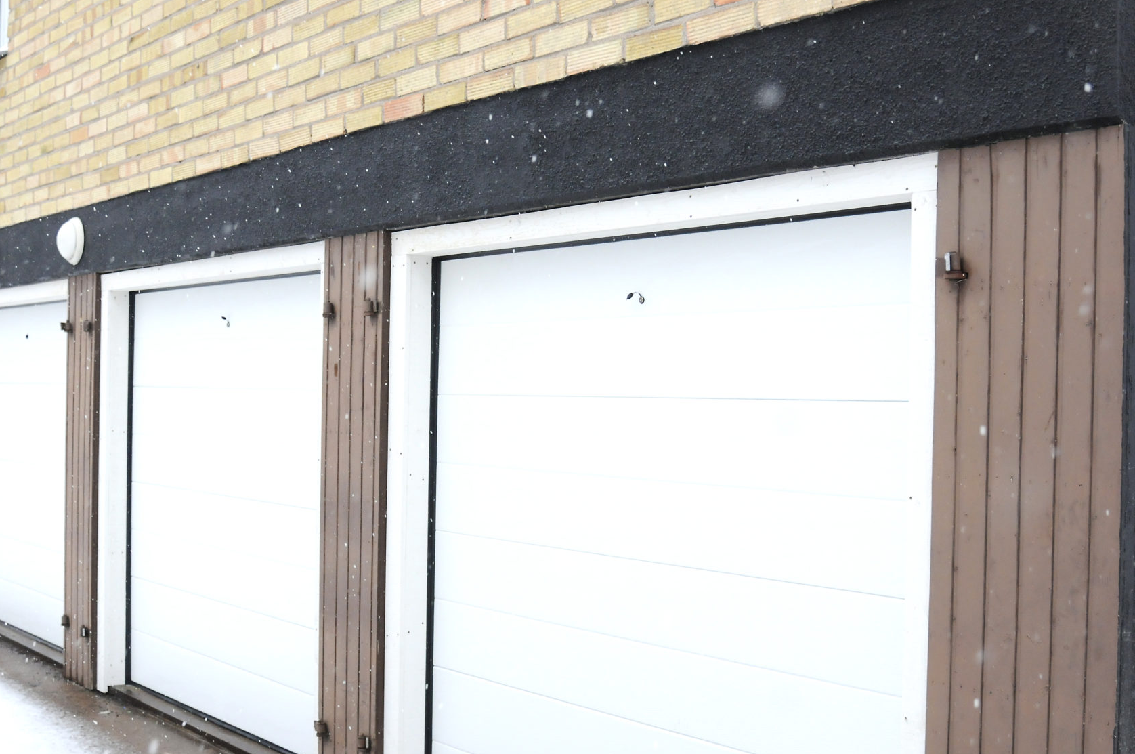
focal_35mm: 44
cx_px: 512
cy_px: 393
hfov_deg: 44.5
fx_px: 1385
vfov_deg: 30.4
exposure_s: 1/400
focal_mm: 24
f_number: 5.6
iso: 1000
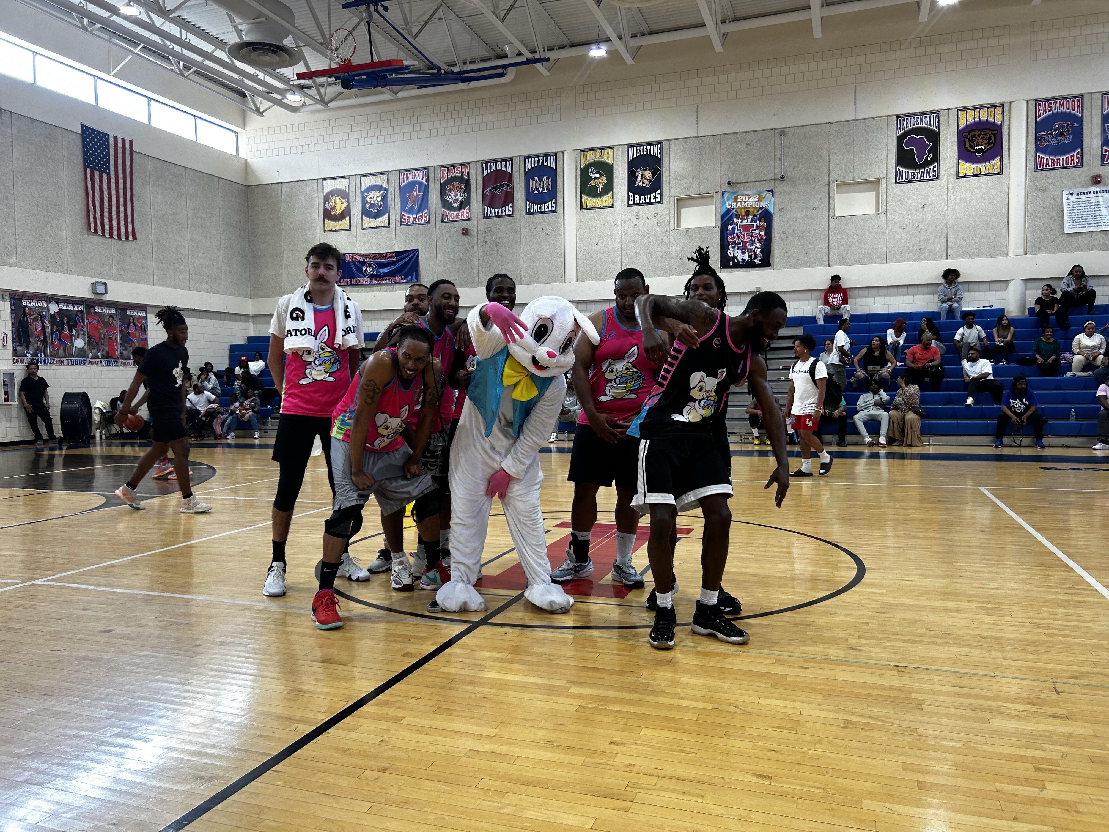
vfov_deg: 53.1
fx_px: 833
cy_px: 416
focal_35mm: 26
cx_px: 554
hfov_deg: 67.3
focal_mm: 5.7
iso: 50
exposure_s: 1/121
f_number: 1.5
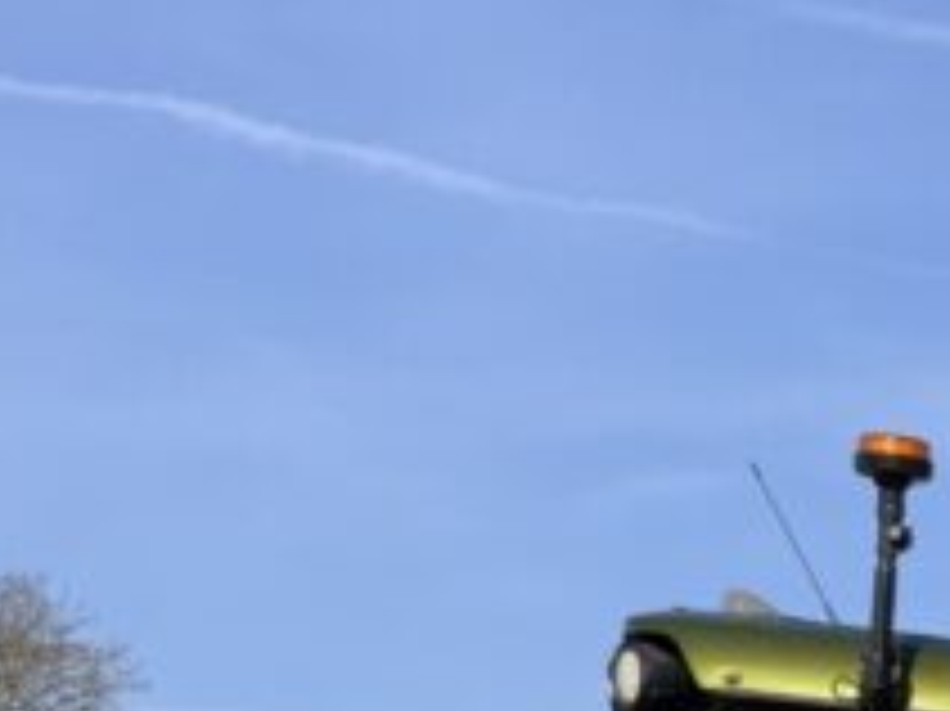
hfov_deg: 12.5
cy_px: 1256
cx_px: 1823
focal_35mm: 141
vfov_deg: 10.0
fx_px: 3867
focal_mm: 3
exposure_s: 1/1786
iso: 16
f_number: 1.8
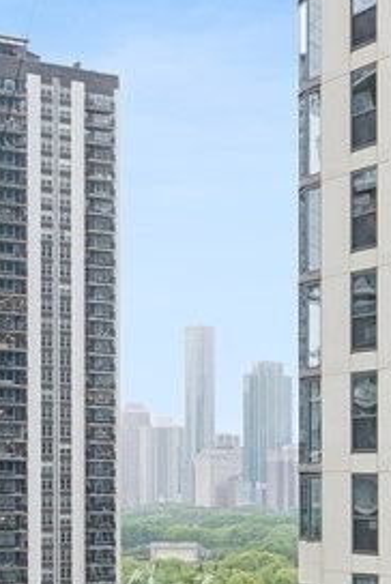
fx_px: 1527
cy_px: 509
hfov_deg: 12.5
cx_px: 823
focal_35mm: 94
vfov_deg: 21.3
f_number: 8
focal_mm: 16
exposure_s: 1/30
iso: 320
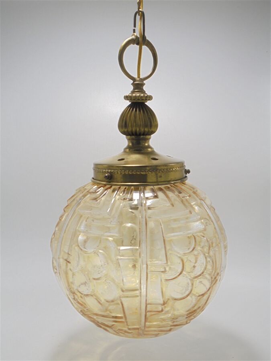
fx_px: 397
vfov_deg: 49.0
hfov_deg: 37.7
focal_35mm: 38
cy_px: 180
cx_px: 136
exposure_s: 1/50
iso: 100
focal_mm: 6.9
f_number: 4.2
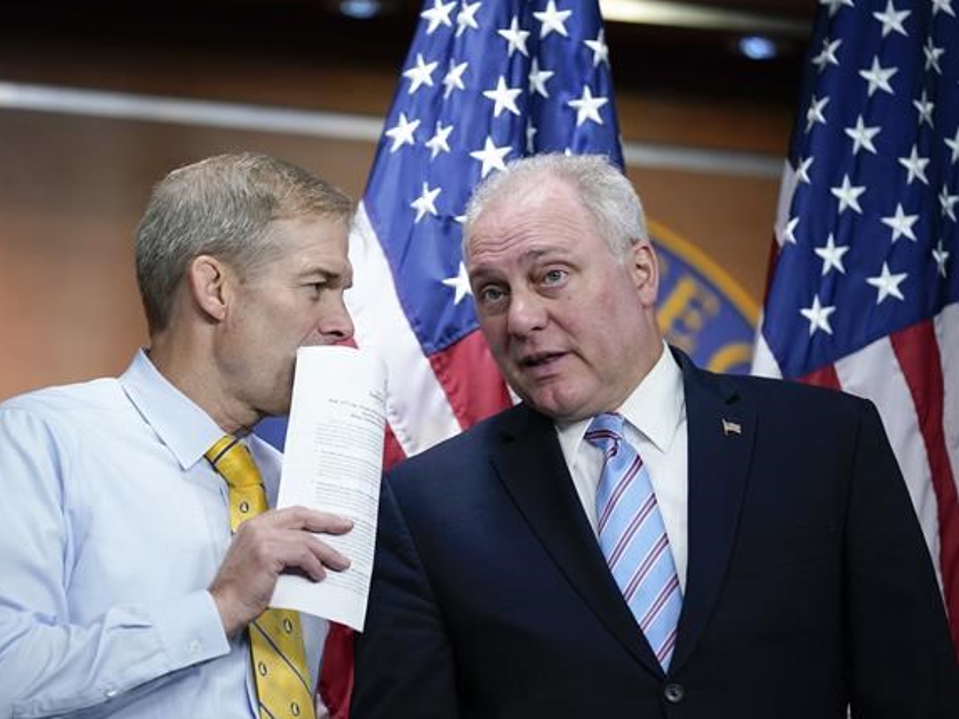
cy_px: 360
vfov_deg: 9.0
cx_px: 416
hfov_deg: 12.0
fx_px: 4571
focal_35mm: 165
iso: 2500
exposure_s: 1/640
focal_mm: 151
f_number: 2.8
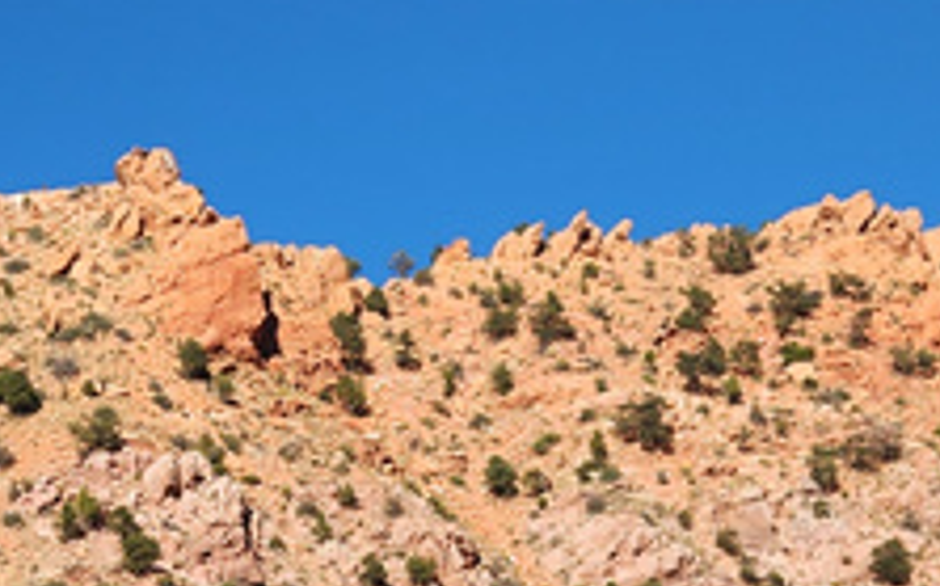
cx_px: 156
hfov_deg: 18.4
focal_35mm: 112
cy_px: 645
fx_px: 2867
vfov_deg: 11.5
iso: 20
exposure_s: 1/1761
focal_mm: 5.4
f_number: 1.8
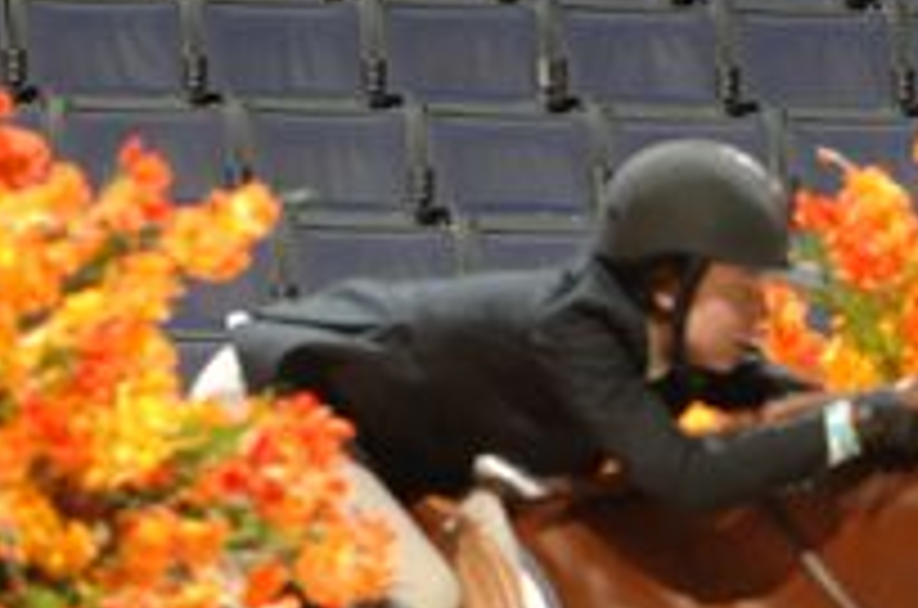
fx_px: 13178
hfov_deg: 4.0
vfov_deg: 2.6
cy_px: 889
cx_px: 788
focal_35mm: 518
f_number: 5
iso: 400
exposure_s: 1/250
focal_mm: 110
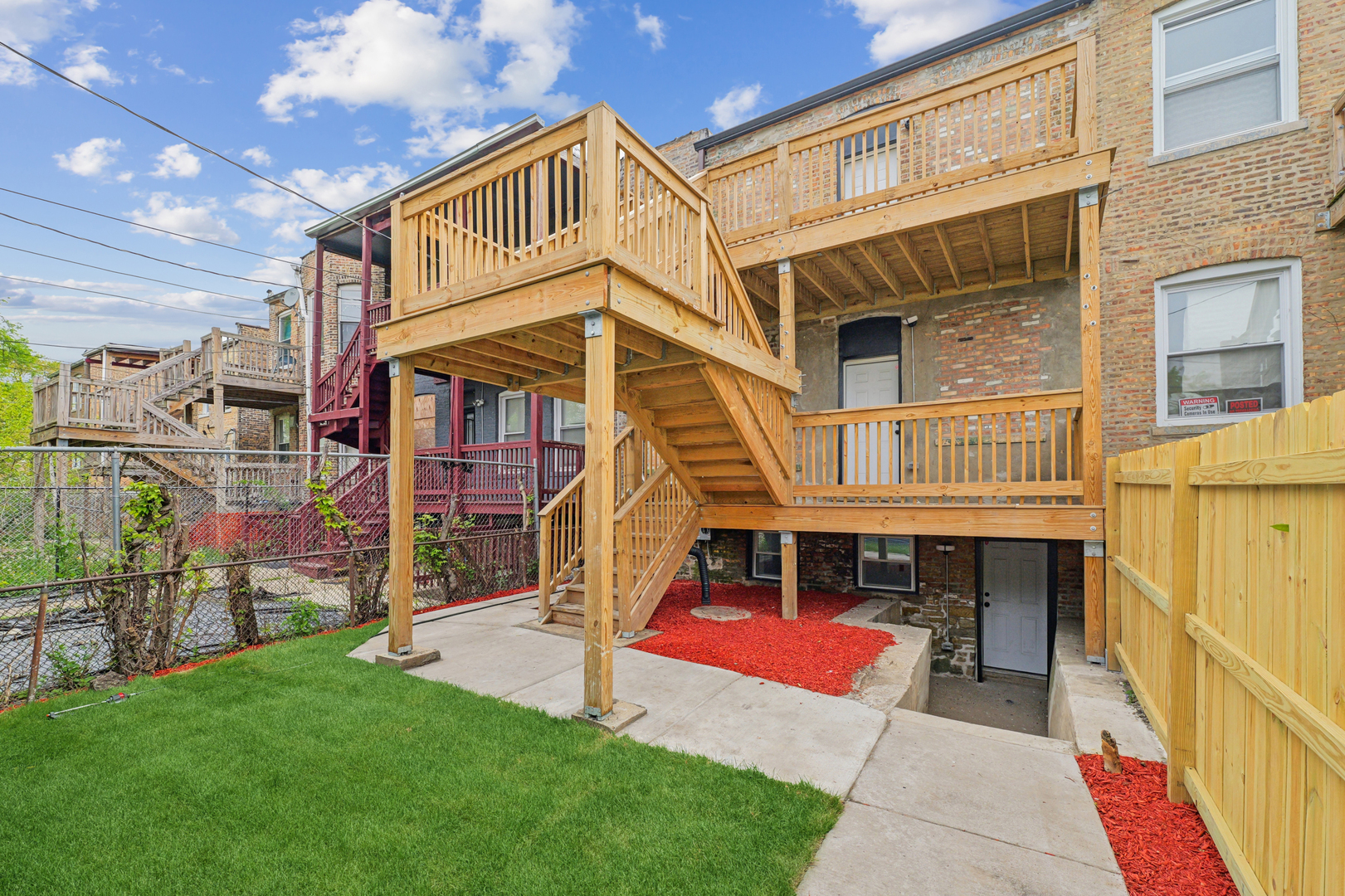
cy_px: 448
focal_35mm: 14
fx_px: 523
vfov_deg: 81.2
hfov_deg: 104.3
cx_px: 672
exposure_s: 1/400
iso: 400
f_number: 9
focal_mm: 14
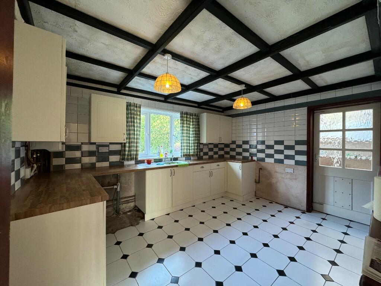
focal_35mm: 14
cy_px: 143
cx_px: 190
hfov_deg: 102.1
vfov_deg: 85.7
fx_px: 154
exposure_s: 1/50
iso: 250
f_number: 2.2
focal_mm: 2.22
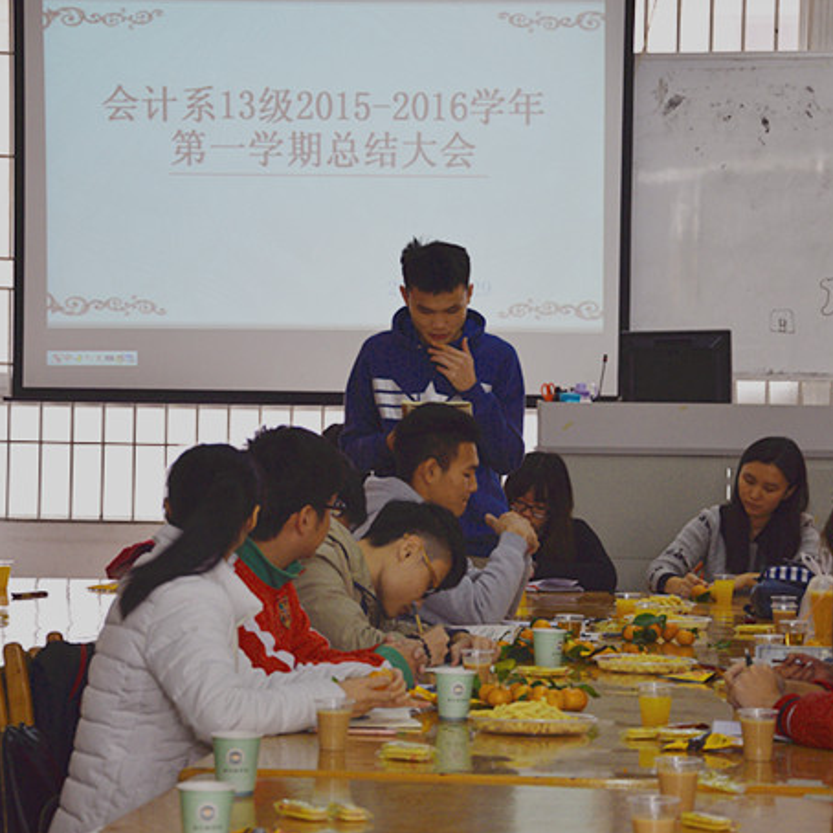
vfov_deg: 13.7
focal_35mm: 127
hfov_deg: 13.7
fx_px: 3458
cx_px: 518
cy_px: 416
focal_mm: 66
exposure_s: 1/80
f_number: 5.3
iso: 400
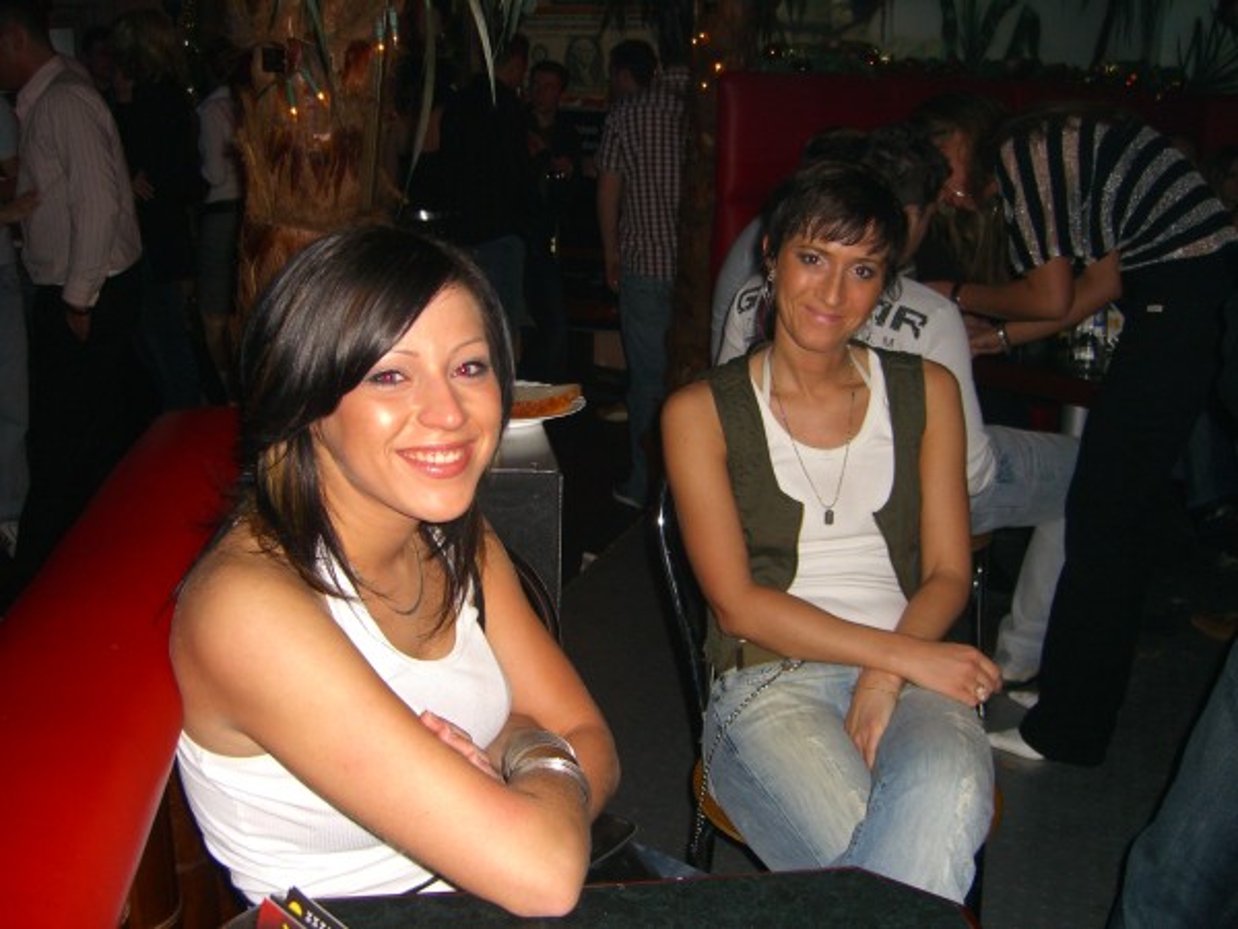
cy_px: 464
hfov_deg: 49.0
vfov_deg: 37.7
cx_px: 619
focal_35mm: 38
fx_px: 1359
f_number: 2.8
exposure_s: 1/60
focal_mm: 7.9
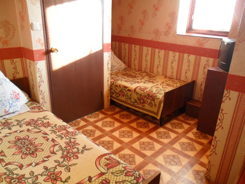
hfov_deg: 65.3
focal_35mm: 27
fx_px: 191
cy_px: 92
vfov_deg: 51.4
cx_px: 122
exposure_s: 1/15
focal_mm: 4.9
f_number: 3.5
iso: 200
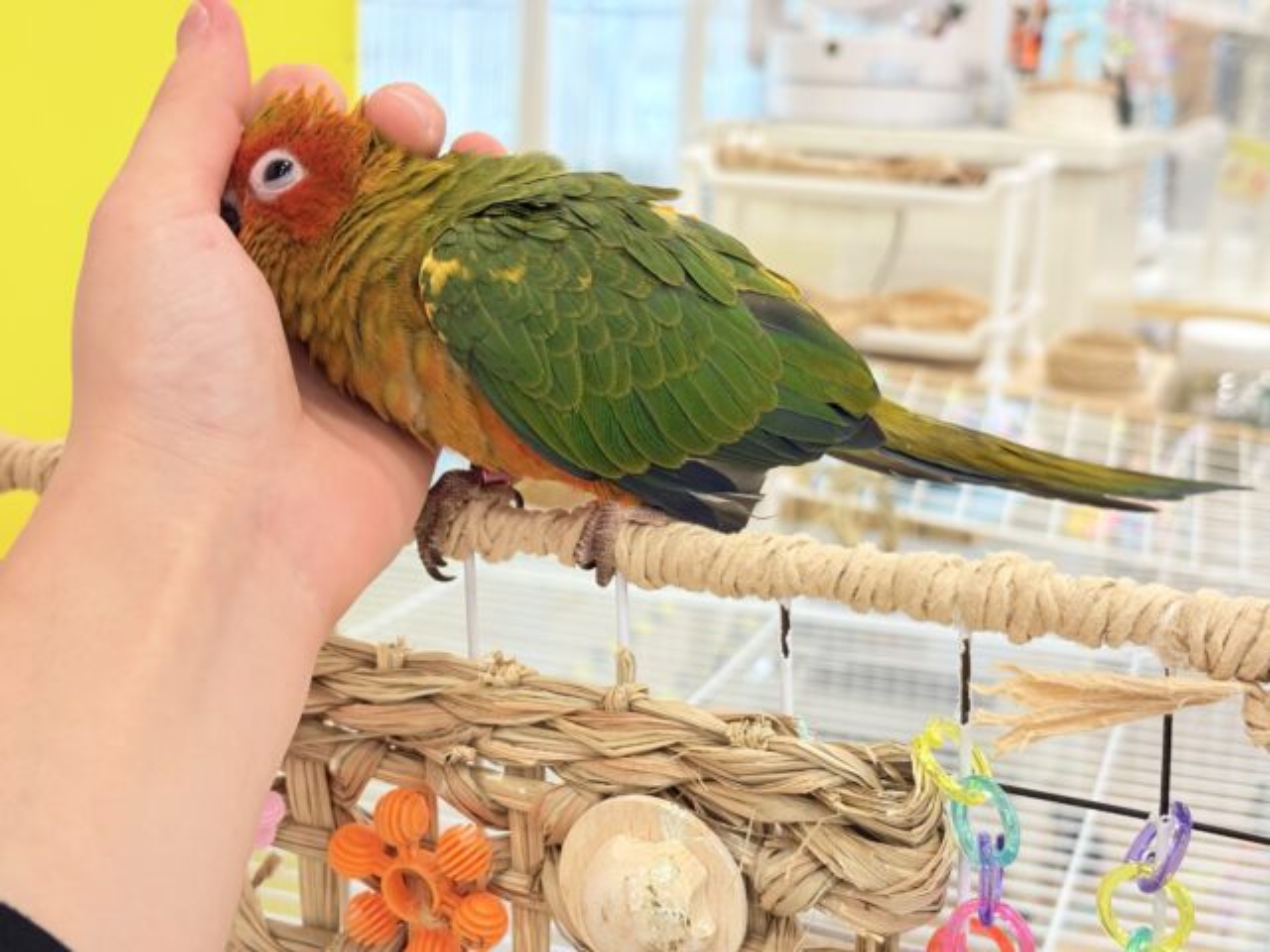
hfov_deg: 36.8
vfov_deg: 28.0
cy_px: 476
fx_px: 1908
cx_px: 635
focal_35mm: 52
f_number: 1.6
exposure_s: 1/50
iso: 64
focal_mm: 5.96
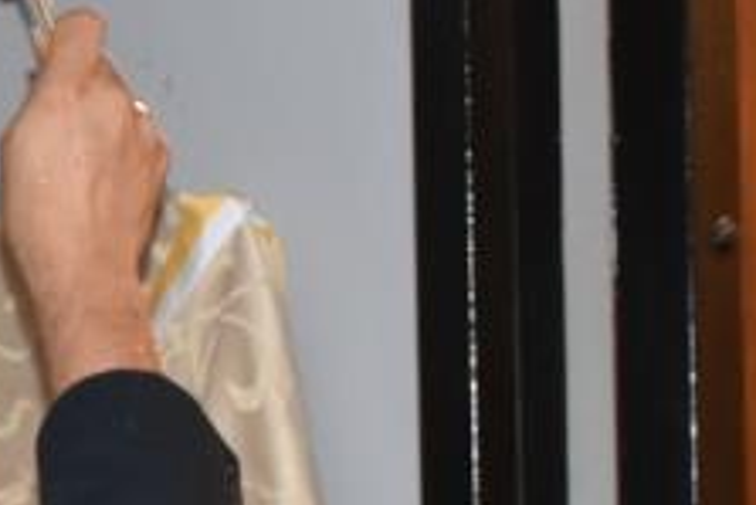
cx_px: -322
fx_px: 5070
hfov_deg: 8.4
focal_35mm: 241
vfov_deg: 5.7
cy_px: 527
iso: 1250
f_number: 5.6
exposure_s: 1/60
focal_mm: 35
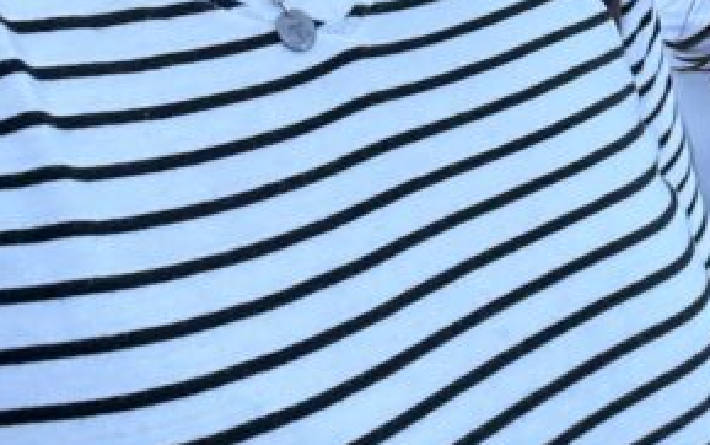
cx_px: 676
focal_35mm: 88
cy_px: -162
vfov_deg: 14.2
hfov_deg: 22.8
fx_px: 1704
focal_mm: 2.69
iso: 25
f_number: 1.9
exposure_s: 1/363
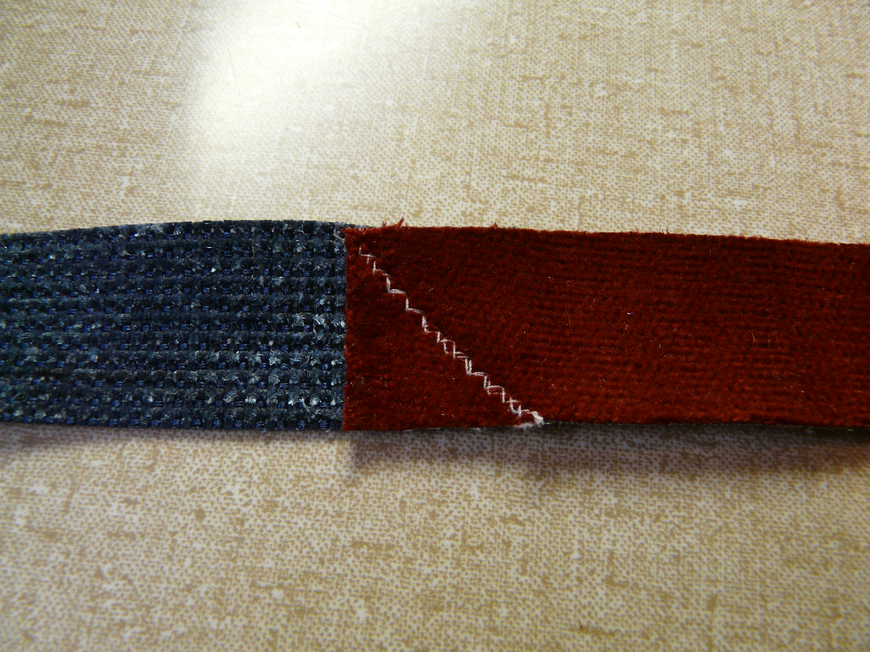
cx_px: 435
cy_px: 326
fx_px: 729
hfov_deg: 61.7
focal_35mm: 29
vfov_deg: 48.2
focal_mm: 4.8
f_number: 2.8
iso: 200
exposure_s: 1/25
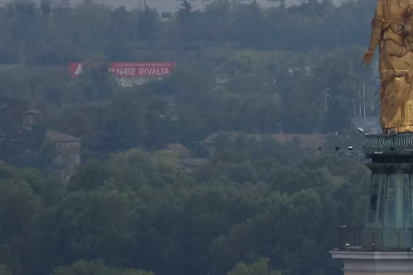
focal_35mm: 1271
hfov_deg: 1.6
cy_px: 154
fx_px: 14580
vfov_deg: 1.1
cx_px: 484
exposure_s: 1/40
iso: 100
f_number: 6.7
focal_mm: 230
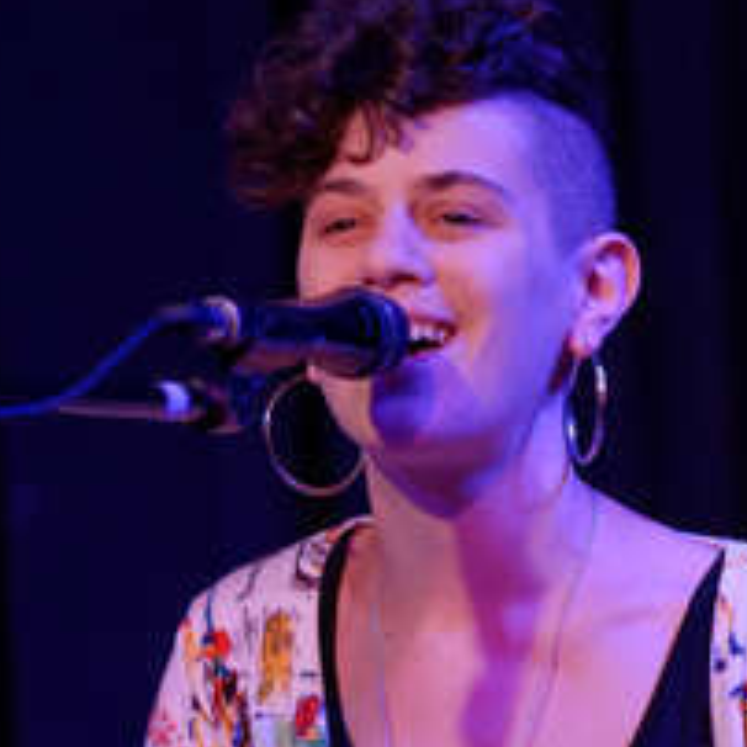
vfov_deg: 6.1
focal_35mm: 286
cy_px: 819
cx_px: 89
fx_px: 6983
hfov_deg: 6.1
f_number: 1.8
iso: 2000
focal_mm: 85
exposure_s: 1/125
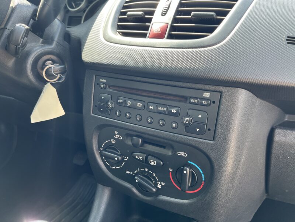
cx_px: 148
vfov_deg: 53.1
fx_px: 222
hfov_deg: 67.3
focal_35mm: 26
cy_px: 111
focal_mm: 5.1
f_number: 1.6
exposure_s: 1/122
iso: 64
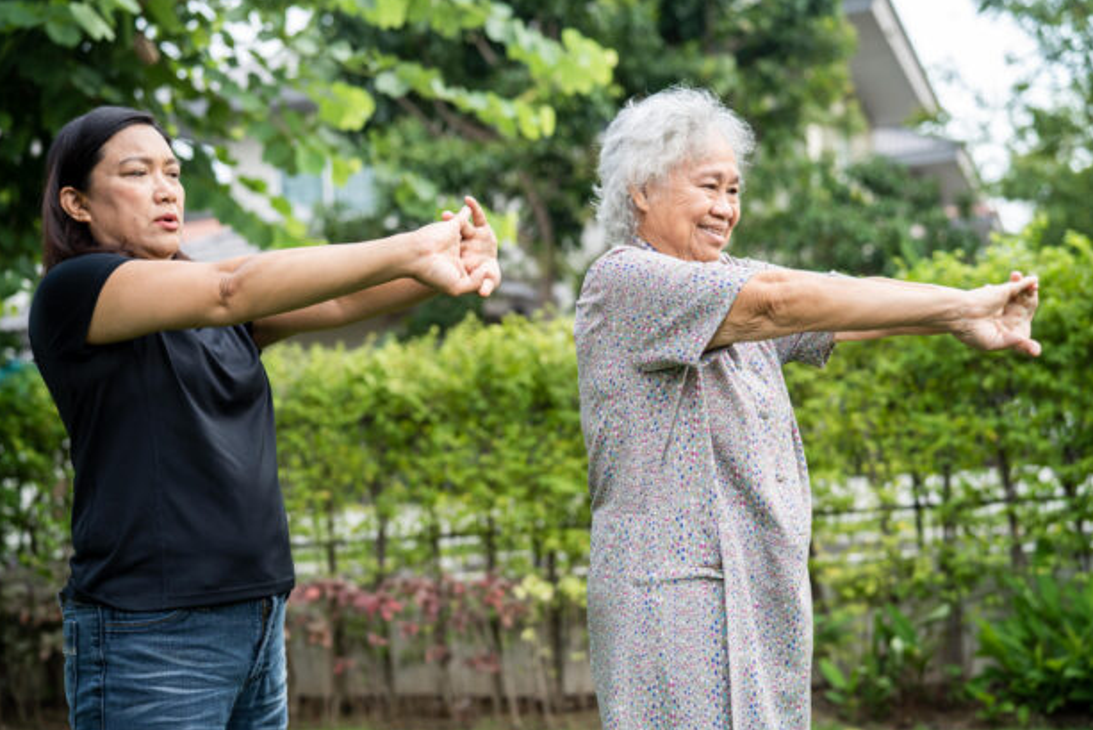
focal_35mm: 51
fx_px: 1549
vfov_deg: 26.5
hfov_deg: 38.9
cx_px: 548
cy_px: 365
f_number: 2.2
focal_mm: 50
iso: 125
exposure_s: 1/200
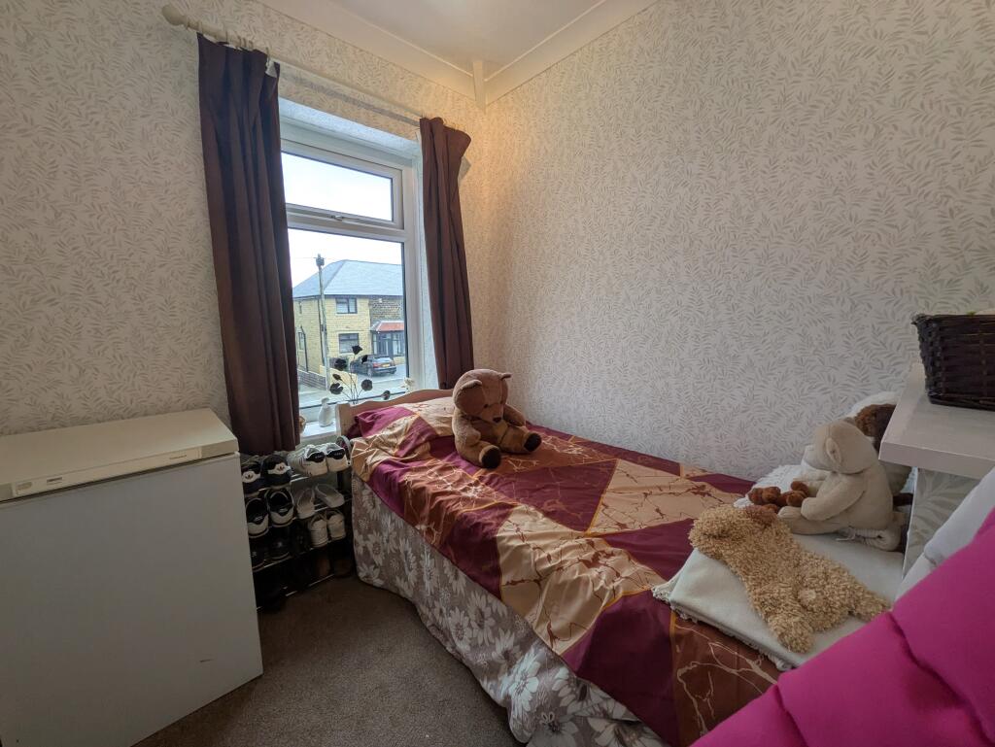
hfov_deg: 102.0
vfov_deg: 85.7
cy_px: 374
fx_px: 403
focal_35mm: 14
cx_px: 498
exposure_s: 1/187
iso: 97
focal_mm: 1.83
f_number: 2.2
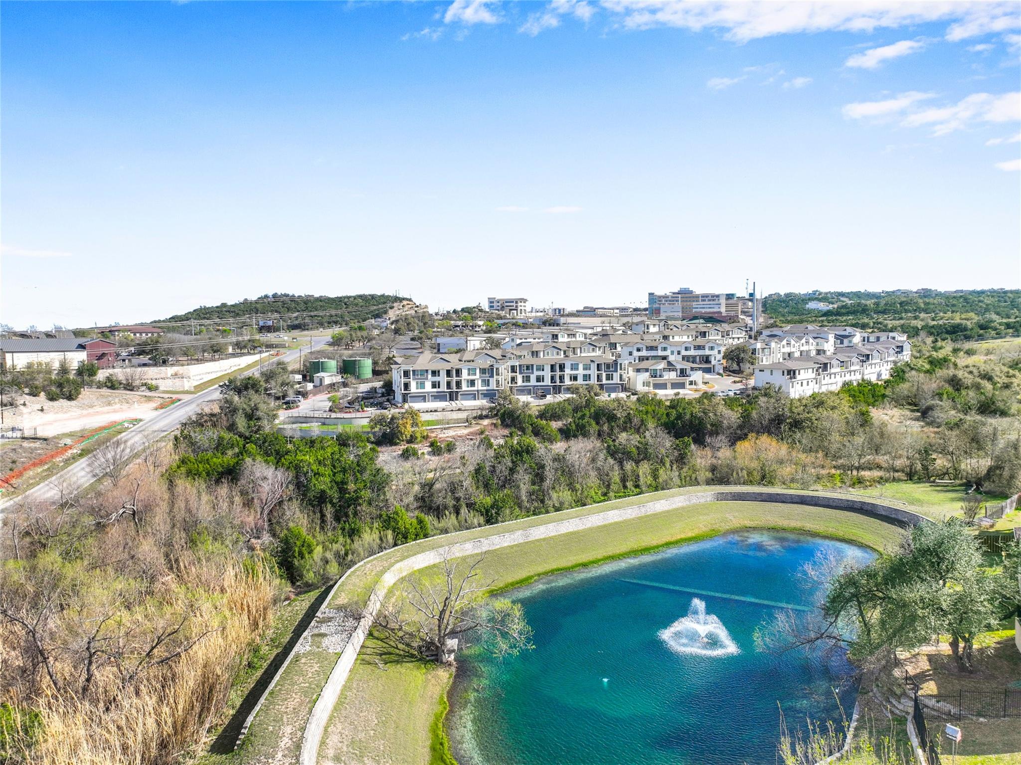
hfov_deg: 71.6
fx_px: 708
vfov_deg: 56.8
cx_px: 510
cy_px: 382
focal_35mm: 24
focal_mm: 12.29
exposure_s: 1/1600
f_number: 2.8
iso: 120
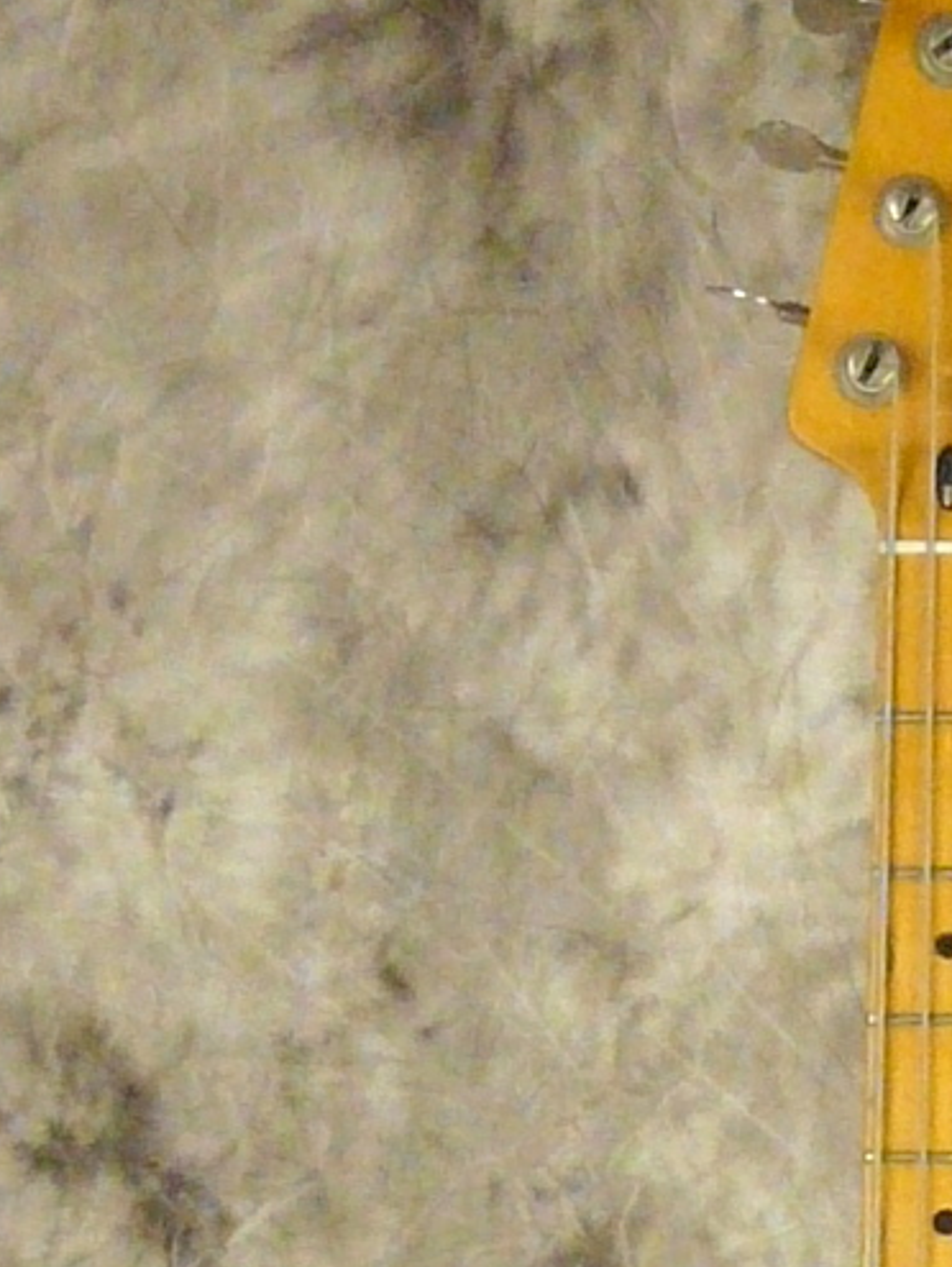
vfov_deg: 12.2
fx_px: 5676
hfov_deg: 9.5
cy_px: 1789
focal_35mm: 155
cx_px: 921
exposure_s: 1/200
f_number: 4
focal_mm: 4.9
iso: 400
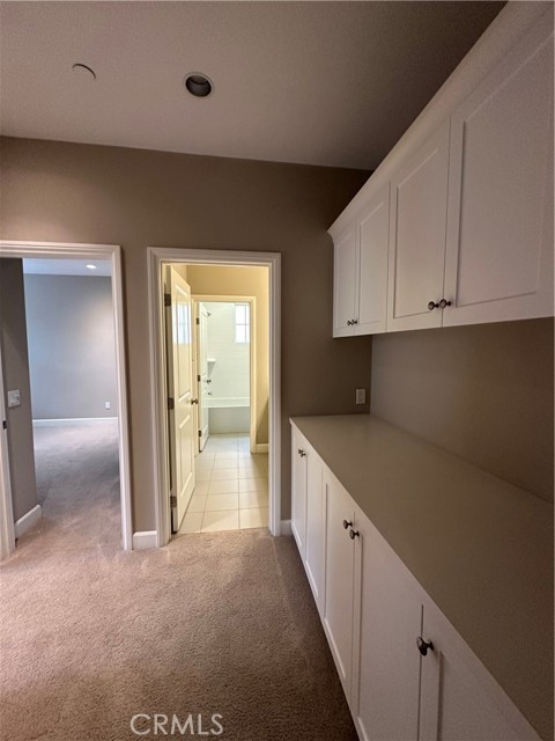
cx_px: 278
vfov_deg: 102.1
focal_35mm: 14
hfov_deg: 85.7
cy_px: 370
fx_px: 299
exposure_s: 1/60
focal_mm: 2.22
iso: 250
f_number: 2.2
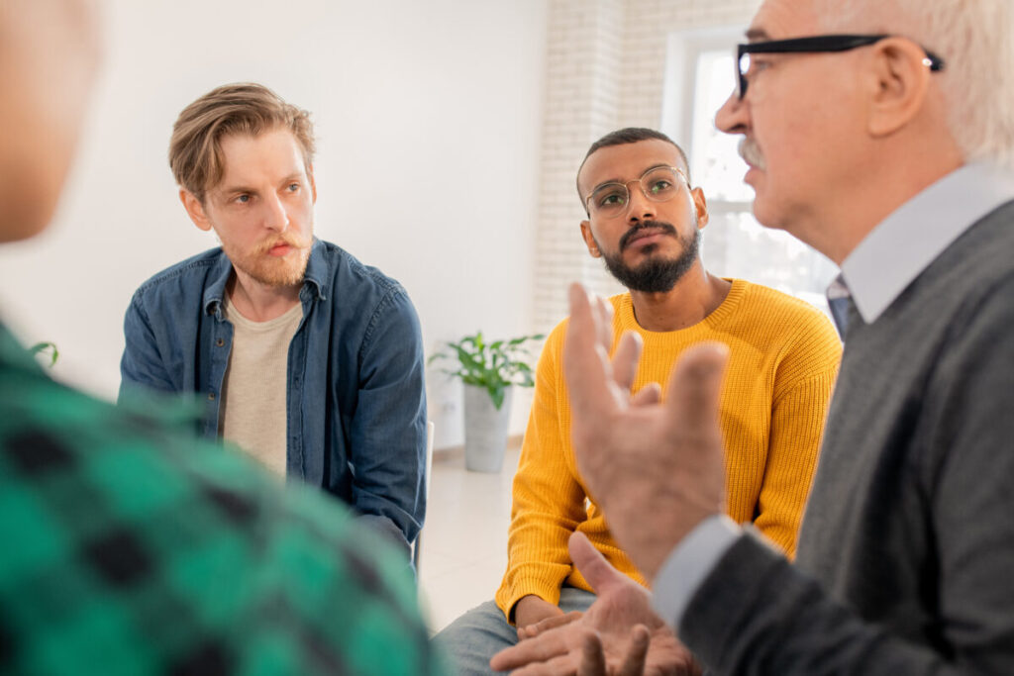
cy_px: 338
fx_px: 986
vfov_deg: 37.9
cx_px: 507
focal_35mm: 35
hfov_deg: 54.4
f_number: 3.5
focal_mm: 35
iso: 500
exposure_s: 1/200
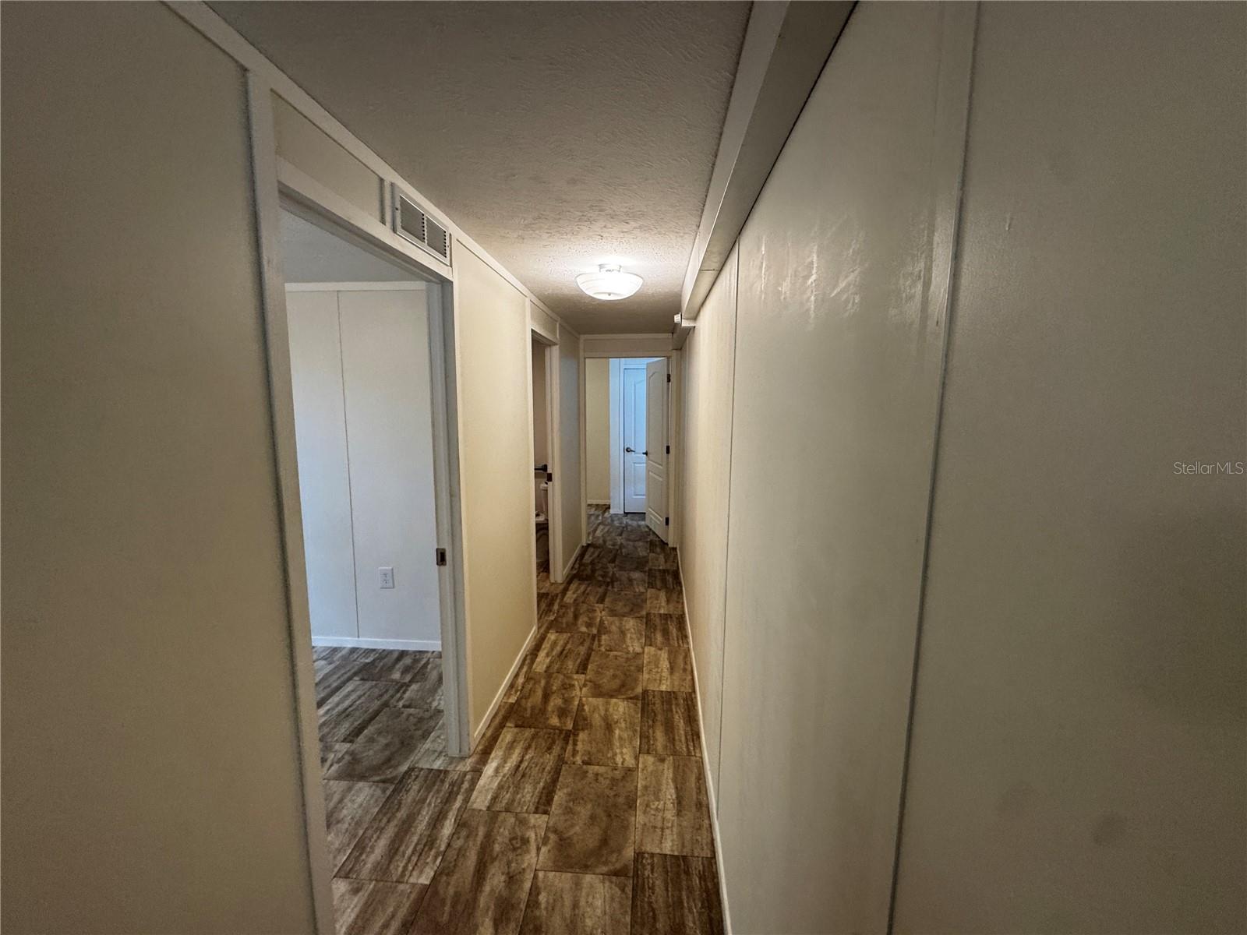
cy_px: 468
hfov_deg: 102.1
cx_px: 624
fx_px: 504
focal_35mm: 14
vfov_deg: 85.7
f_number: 2.2
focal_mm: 2.22
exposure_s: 1/120
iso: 200
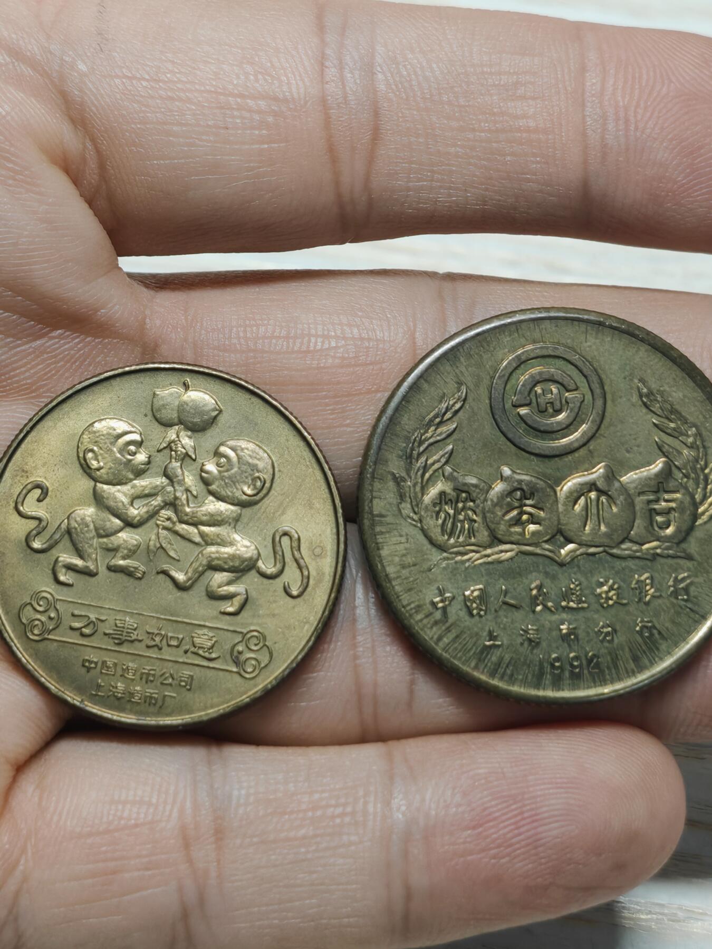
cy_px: 474
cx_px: 356
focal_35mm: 95
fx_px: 2605
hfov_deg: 15.6
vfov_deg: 20.7
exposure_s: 1/92.8
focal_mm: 7.62
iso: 103
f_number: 1.6
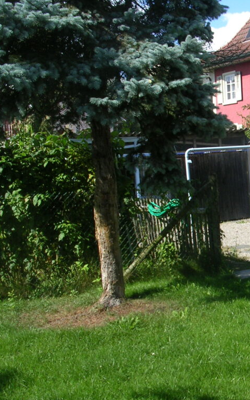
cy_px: 199
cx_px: 264
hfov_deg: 22.8
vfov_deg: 37.5
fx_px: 589
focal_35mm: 54
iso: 50
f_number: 5.6
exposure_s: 1/193
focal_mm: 5.8
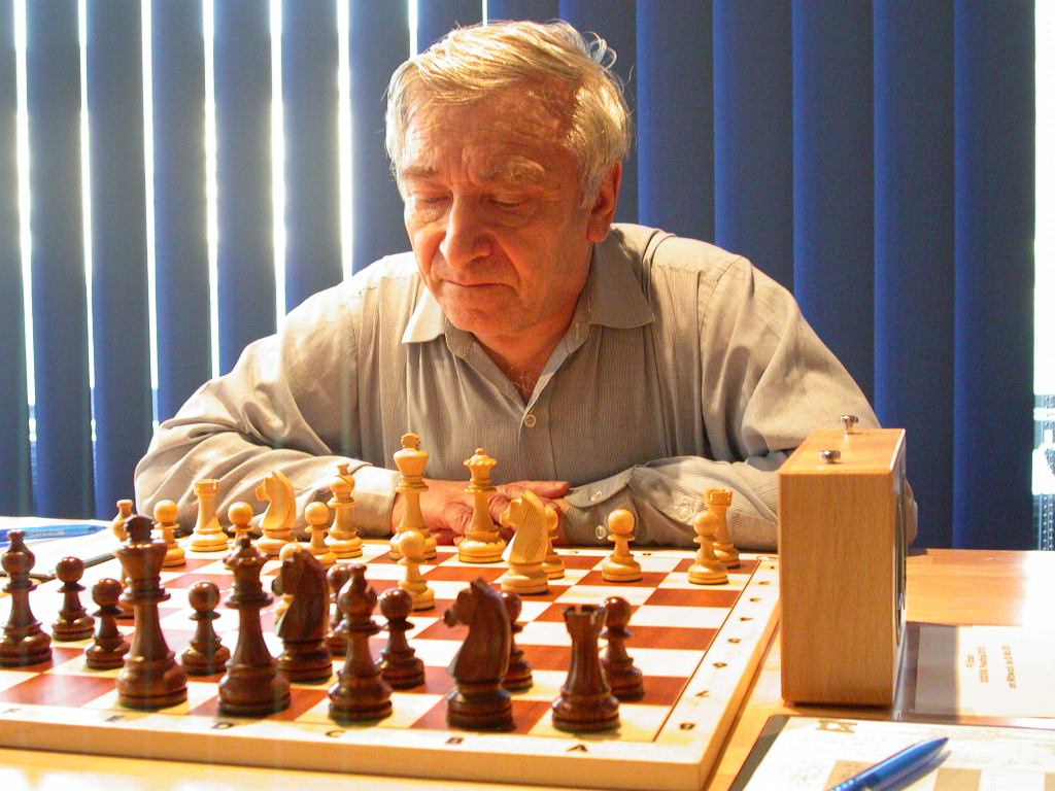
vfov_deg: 29.1
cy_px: 396
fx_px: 1524
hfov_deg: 38.2
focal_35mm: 50
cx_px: 528
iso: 400
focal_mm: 10.4
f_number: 2.9
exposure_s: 1/31.4
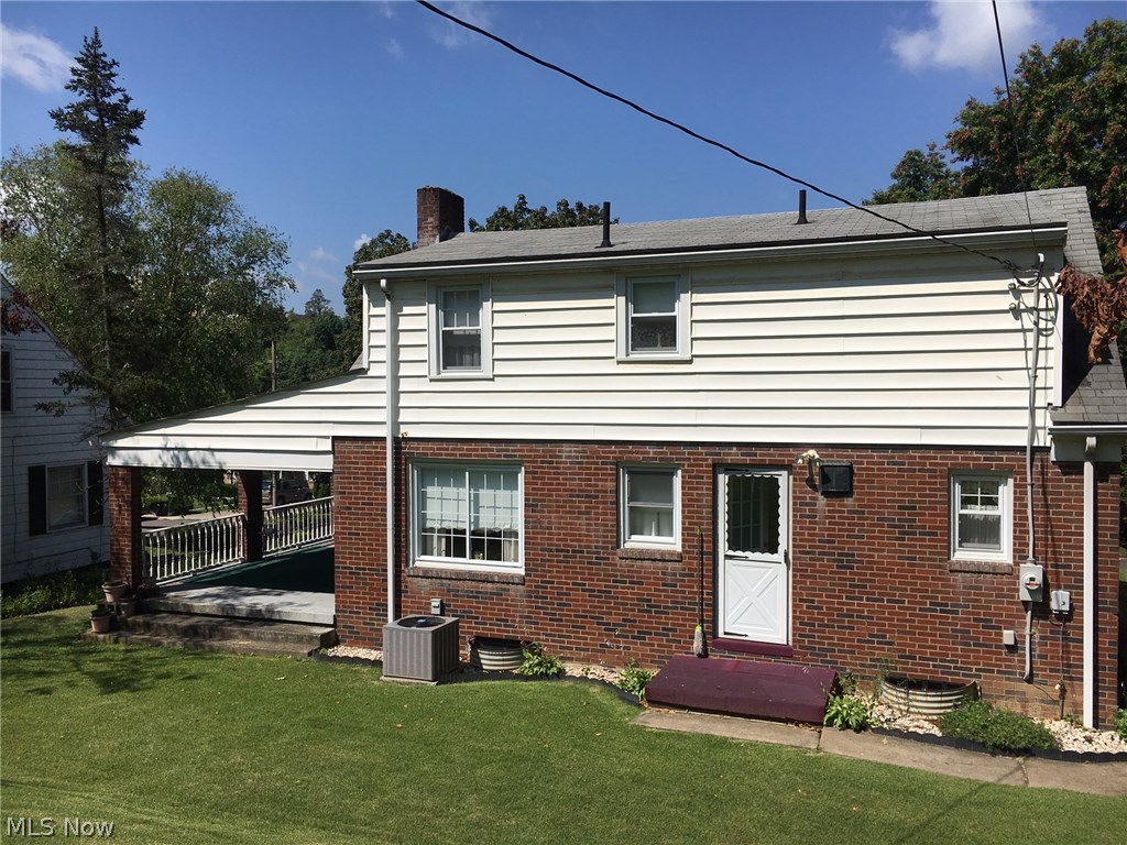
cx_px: 564
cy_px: 422
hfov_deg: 61.7
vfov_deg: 48.2
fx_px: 944
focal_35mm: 29
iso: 25
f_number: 2.2
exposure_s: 1/3205
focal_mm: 4.15
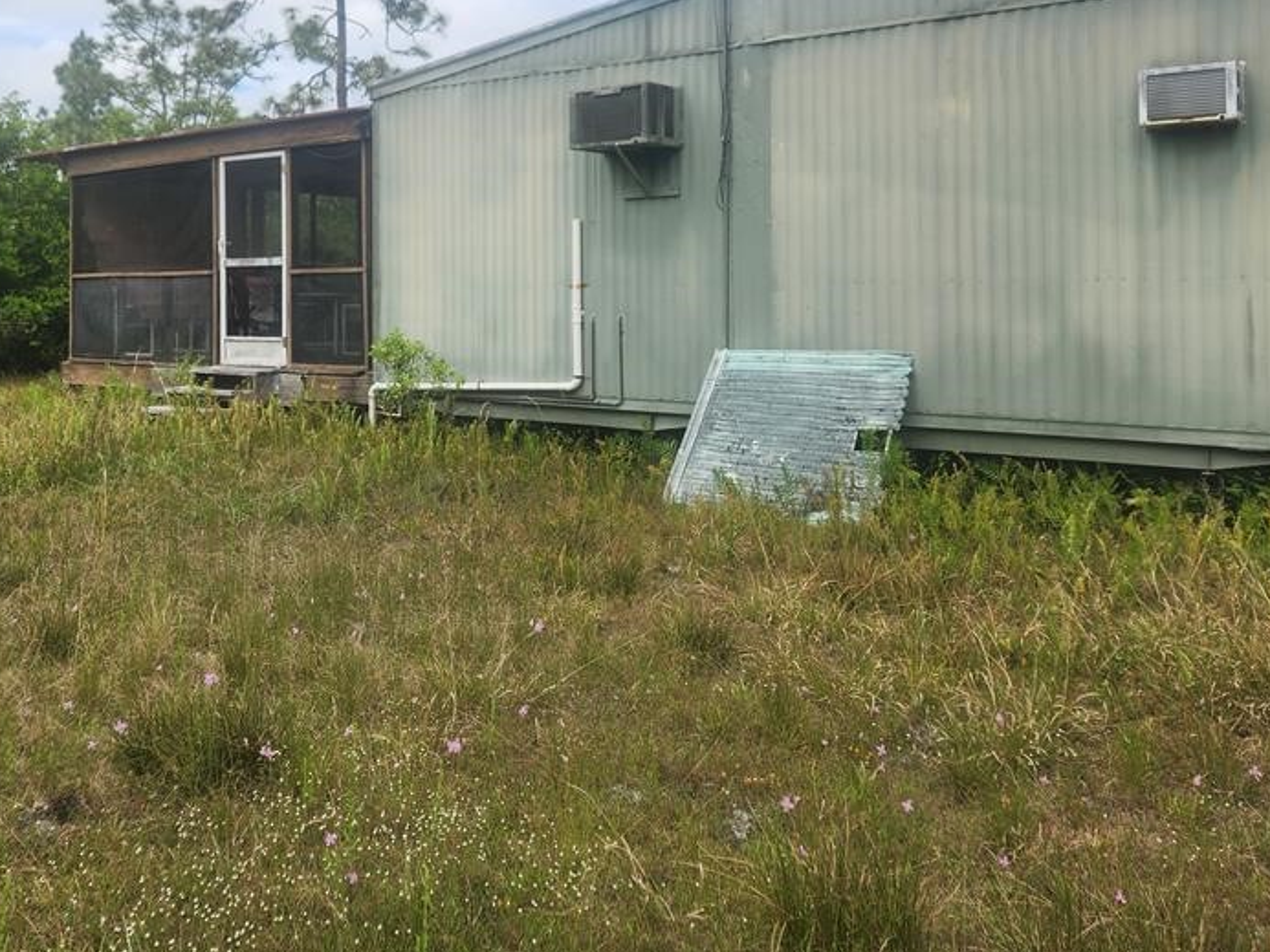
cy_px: 260
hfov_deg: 53.7
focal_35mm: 34
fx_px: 1248
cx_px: 528
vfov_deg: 40.8
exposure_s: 1/1819
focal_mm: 5.4
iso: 20
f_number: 1.8
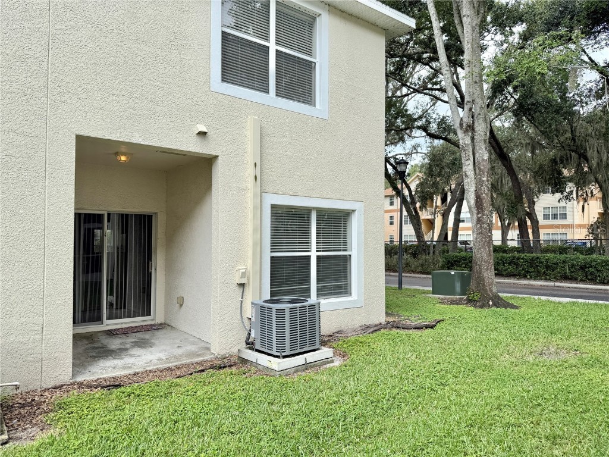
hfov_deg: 71.6
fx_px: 422
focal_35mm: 24
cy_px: 228
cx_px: 304
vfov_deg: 56.8
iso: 80
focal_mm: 6.76
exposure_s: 1/2370
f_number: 1.78
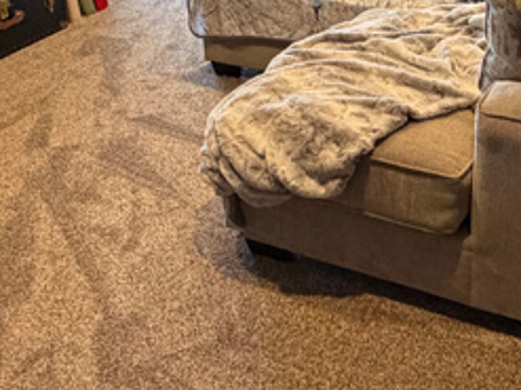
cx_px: 291
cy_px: -27
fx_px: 873
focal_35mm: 58
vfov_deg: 23.8
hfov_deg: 33.2
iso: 320
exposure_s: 1/60
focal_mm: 2.22
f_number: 2.2
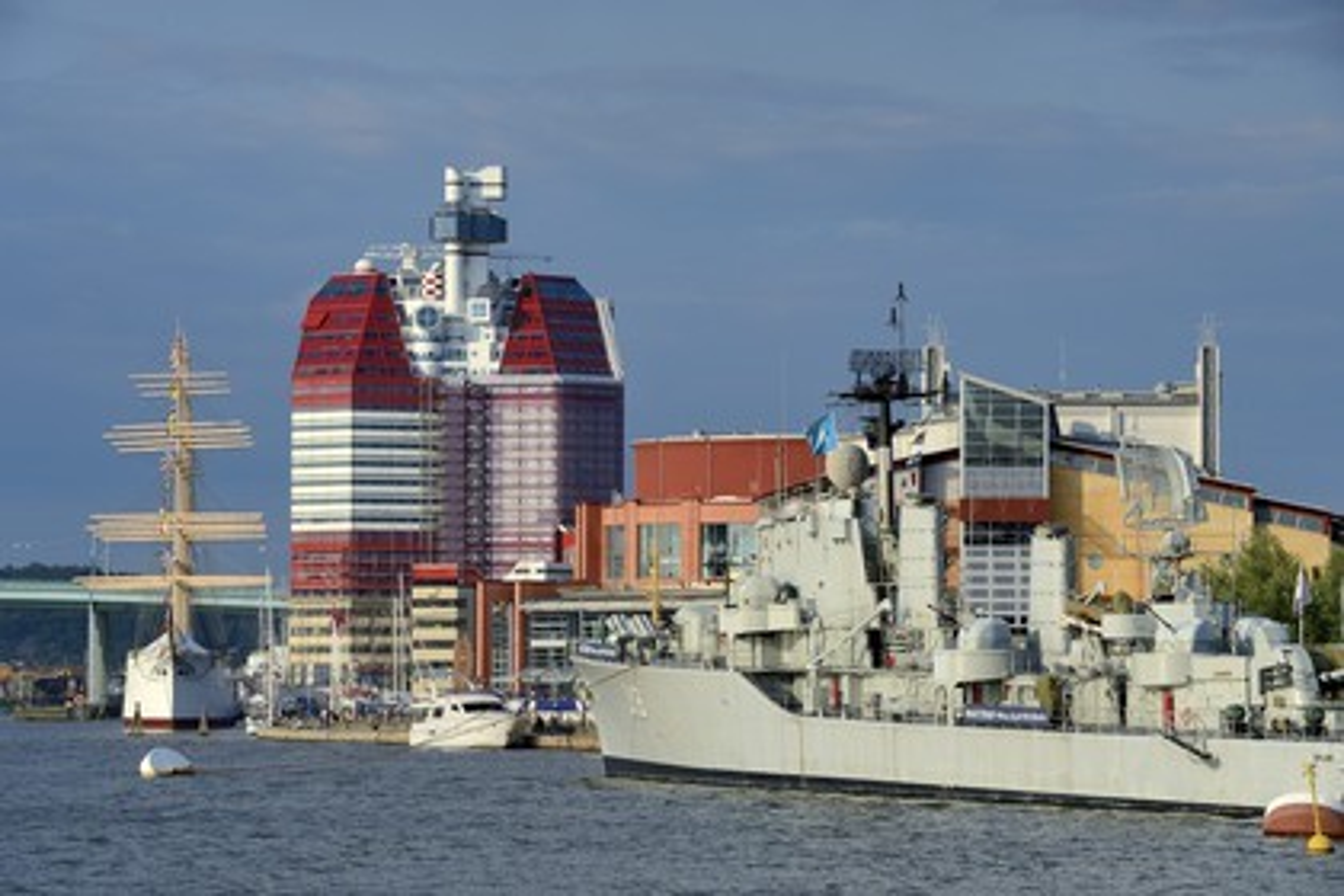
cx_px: 672
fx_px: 5786
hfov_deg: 13.2
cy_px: 448
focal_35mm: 155
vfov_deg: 8.9
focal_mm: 155
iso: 200
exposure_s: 1/400
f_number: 11
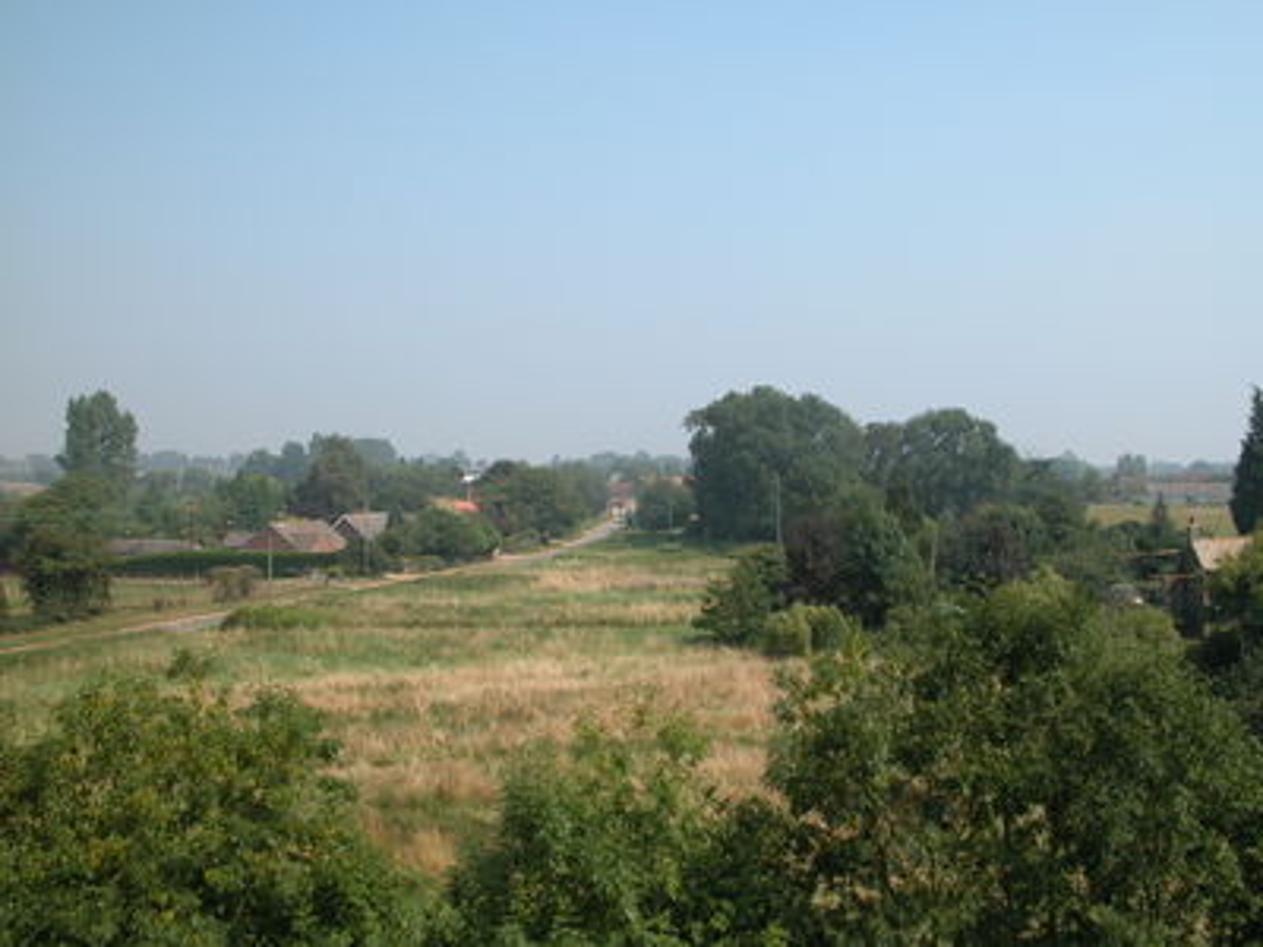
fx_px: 1277
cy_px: 474
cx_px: 632
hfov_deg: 52.6
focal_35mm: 35
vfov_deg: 40.7
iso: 100
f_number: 6.3
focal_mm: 8.9
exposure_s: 1/320
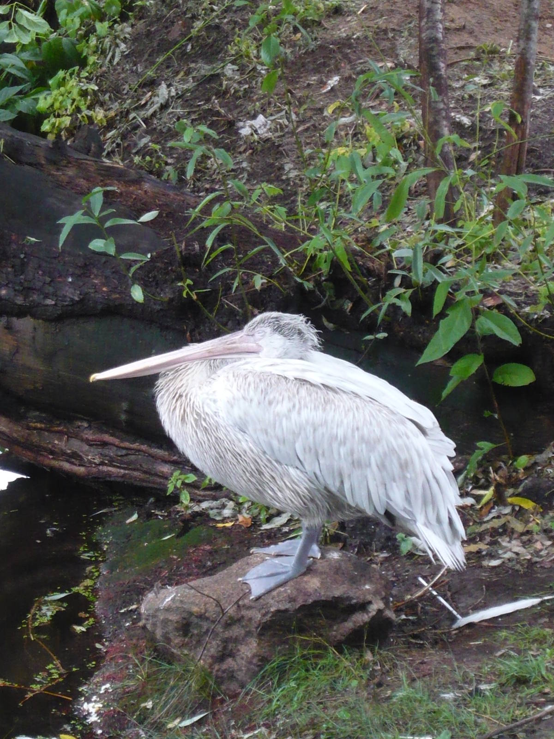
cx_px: 277
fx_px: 3414
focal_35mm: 160
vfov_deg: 12.3
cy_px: 370
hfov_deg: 9.3
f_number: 5.1
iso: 400
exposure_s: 1/60
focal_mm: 16.5
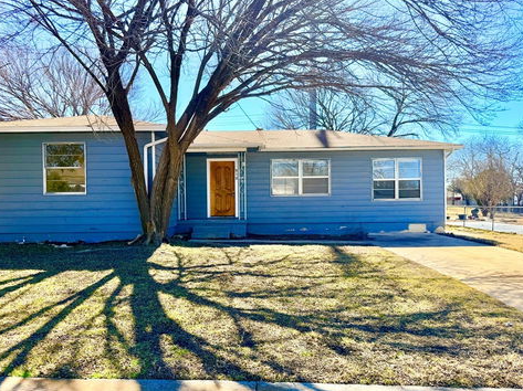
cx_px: 252
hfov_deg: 67.3
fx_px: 393
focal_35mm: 26
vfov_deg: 53.0
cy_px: 208
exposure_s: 1/3759
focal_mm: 6.76
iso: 80
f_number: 1.78
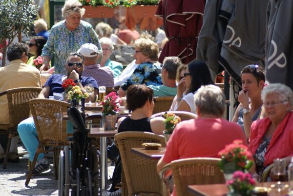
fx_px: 1834
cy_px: 98
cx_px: 146
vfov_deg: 6.1
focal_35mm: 225
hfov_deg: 9.1
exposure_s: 1/320
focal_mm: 150
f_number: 5
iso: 100
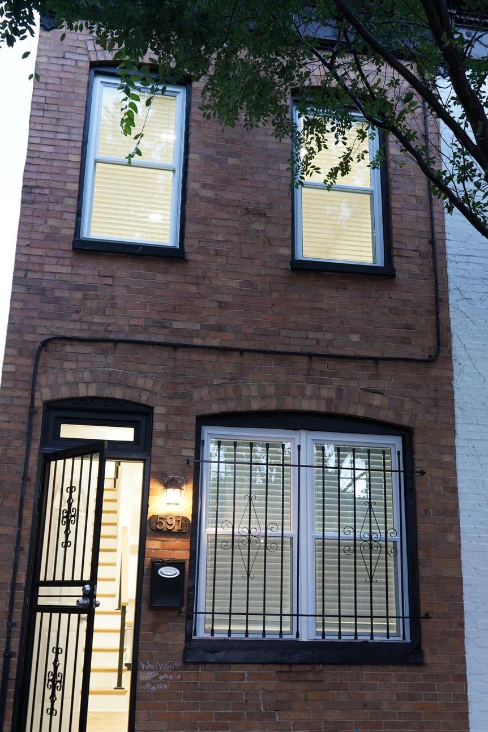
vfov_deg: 50.7
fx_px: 773
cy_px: 377
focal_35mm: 38
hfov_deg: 35.0
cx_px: 230
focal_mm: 32
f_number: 4
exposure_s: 1/40
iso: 1250
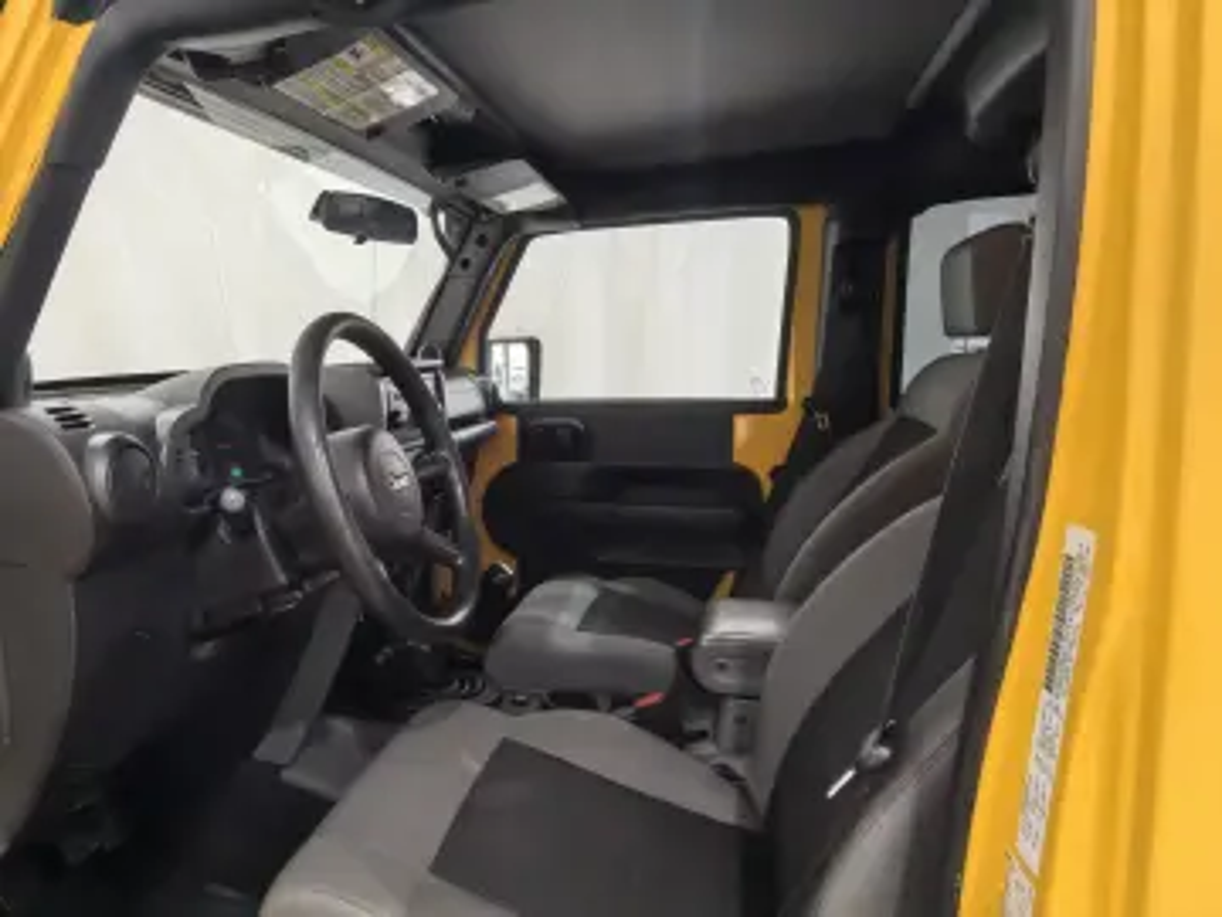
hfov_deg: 71.6
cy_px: 458
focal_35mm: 24
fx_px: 847
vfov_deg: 56.8
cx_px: 611
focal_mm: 1.95
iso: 250
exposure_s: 1/50
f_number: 2.2
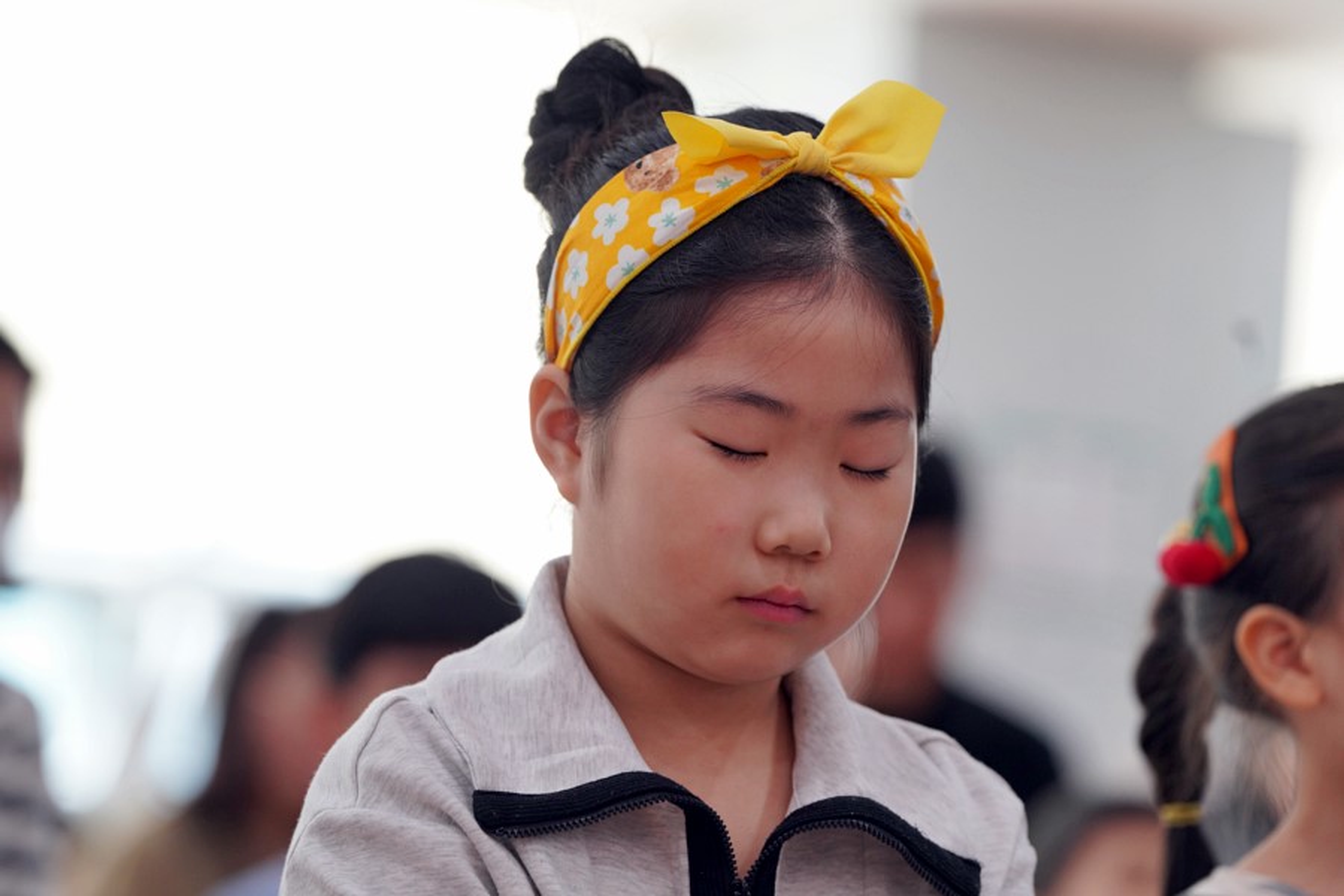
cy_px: 448
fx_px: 5898
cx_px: 672
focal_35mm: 158
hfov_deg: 13.0
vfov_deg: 8.7
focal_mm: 158
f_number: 4
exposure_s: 1/160
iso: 1000
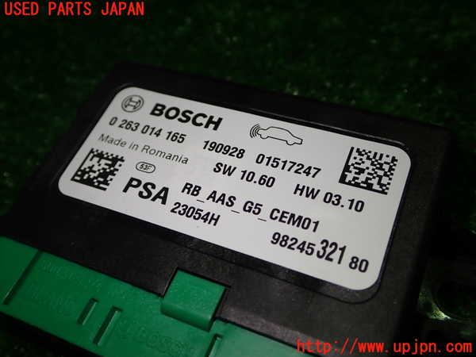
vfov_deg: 39.7
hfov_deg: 51.4
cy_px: 178
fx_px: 495
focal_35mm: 36
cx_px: 238
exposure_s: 1/80
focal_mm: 6.37
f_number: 2.5
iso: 100
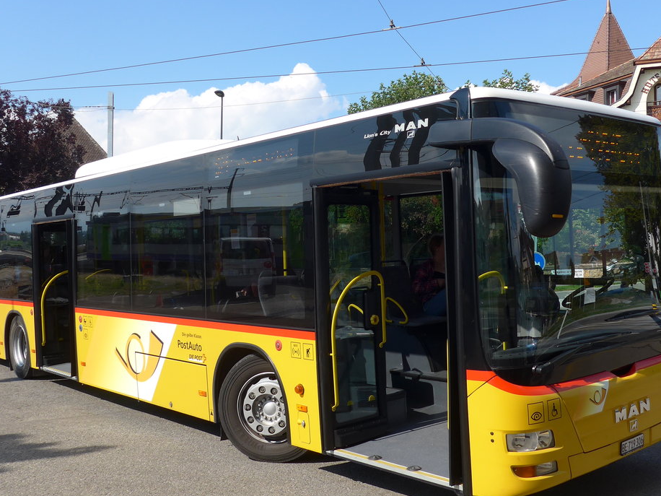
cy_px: 246
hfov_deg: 49.0
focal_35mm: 38
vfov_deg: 37.7
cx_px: 335
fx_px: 726
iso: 80
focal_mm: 6
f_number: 2.8
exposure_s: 1/1300
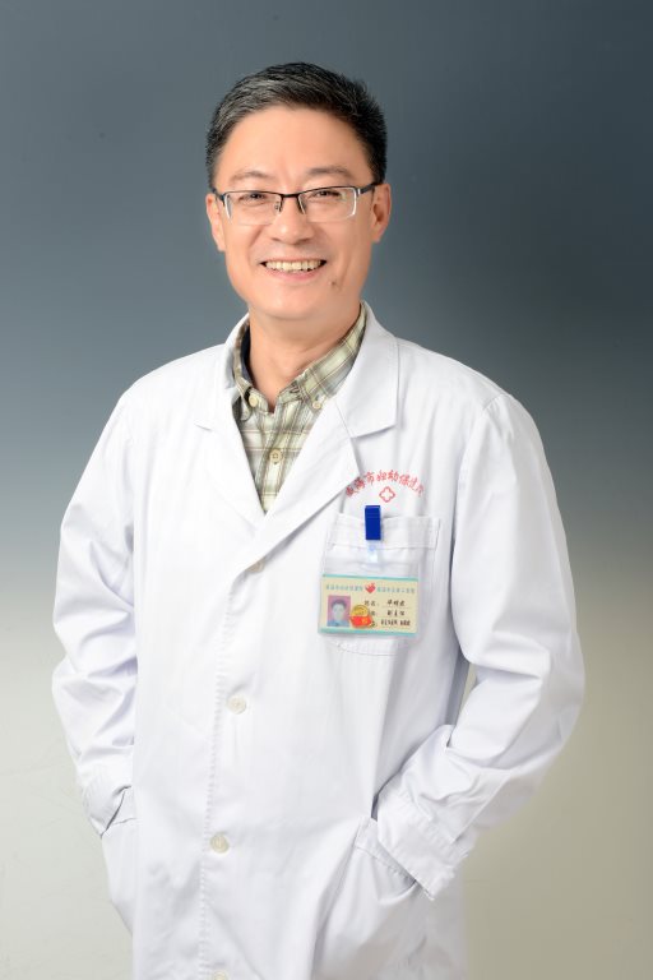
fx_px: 1687
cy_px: 490
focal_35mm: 62
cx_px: 326
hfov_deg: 21.9
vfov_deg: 32.4
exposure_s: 1/160
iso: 200
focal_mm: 62
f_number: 13
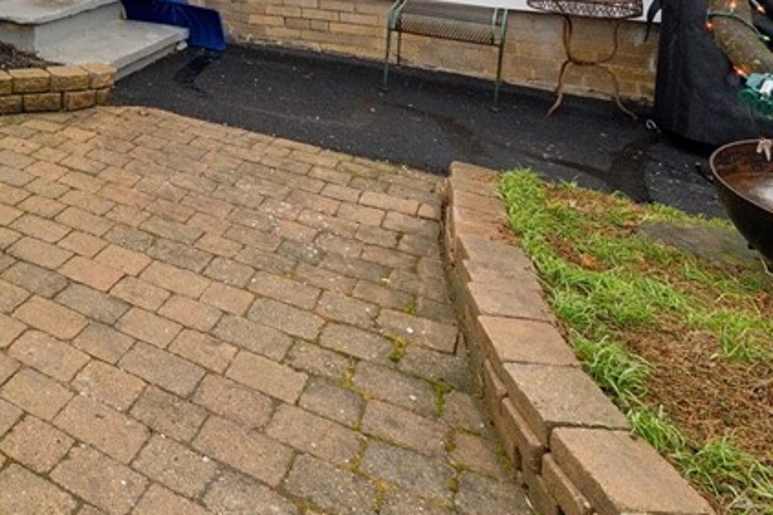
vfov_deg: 30.4
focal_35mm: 36
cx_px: -96
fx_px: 773
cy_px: -127
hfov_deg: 41.3
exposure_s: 1/250
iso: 640
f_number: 8
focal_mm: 14
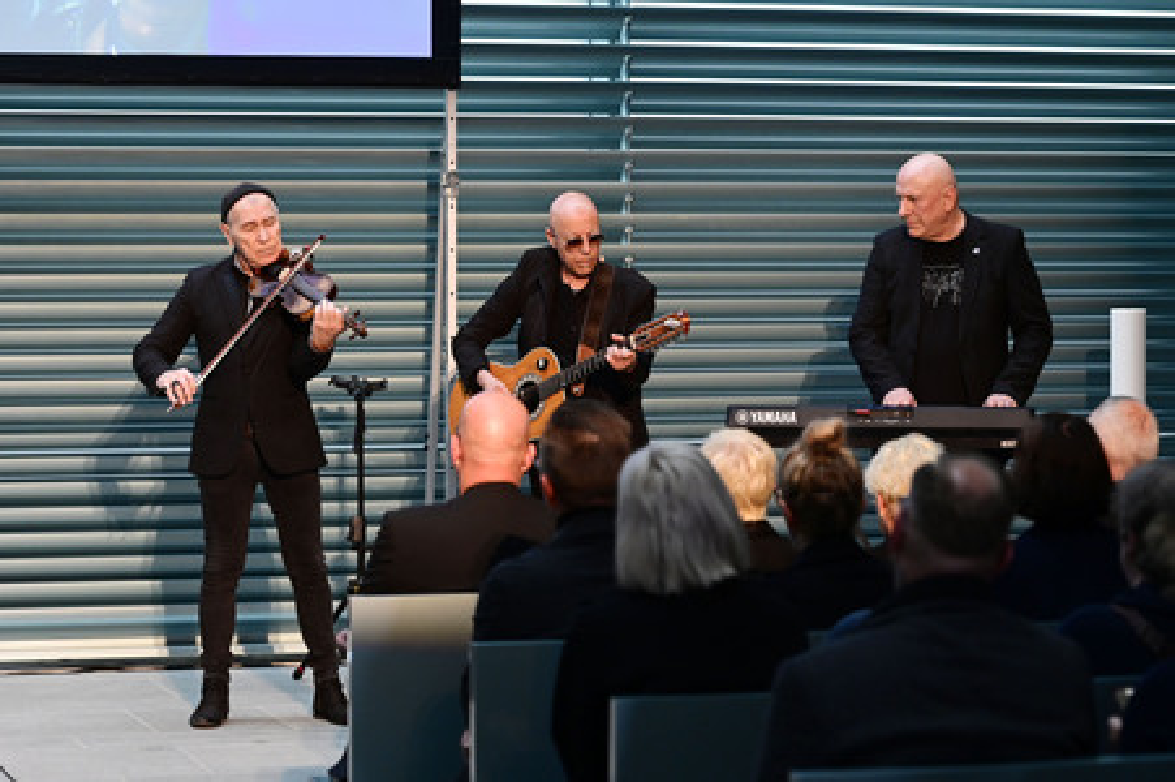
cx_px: 588
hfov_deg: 20.0
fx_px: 3327
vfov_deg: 13.4
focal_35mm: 102
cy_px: 391
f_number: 4.5
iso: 2500
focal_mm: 102
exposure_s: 1/200
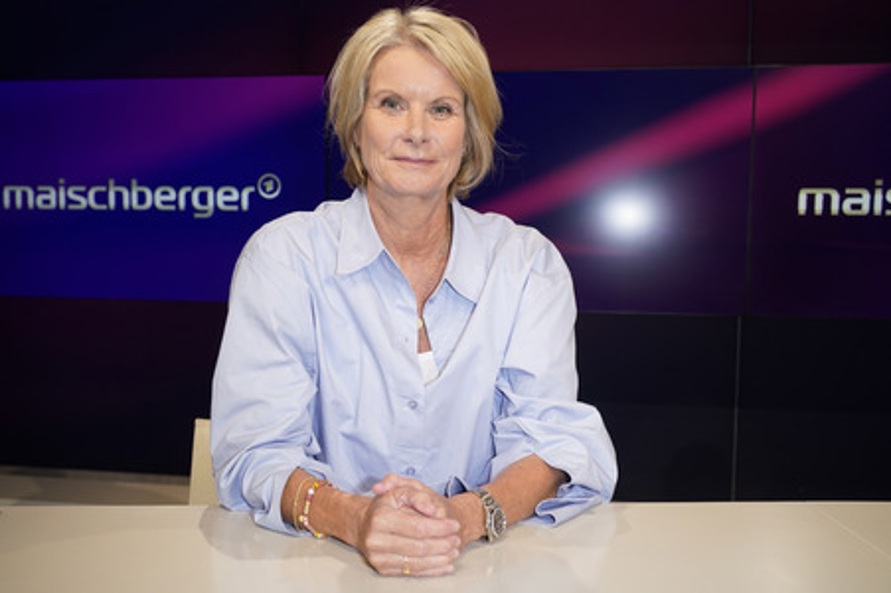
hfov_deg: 51.9
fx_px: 915
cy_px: 296
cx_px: 446
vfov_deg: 35.9
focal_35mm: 37
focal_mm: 37
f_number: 5.6
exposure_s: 1/160
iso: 2000
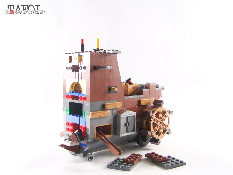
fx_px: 256
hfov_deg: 49.0
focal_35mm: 38
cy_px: 88
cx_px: 116
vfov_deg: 37.7
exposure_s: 1/45
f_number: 3.2
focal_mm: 6.3
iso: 400
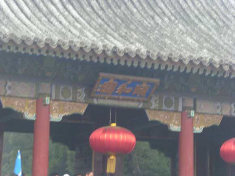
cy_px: 88
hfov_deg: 16.4
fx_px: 815
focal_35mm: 120
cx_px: 118
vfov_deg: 12.3
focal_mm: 20
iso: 200
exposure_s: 1/20
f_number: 4.6
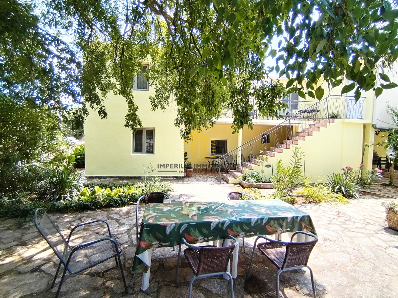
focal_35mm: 17
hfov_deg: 91.0
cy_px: 149
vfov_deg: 74.7
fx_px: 195
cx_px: 199
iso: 100
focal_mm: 1.42
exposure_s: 1/421
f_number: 2.2
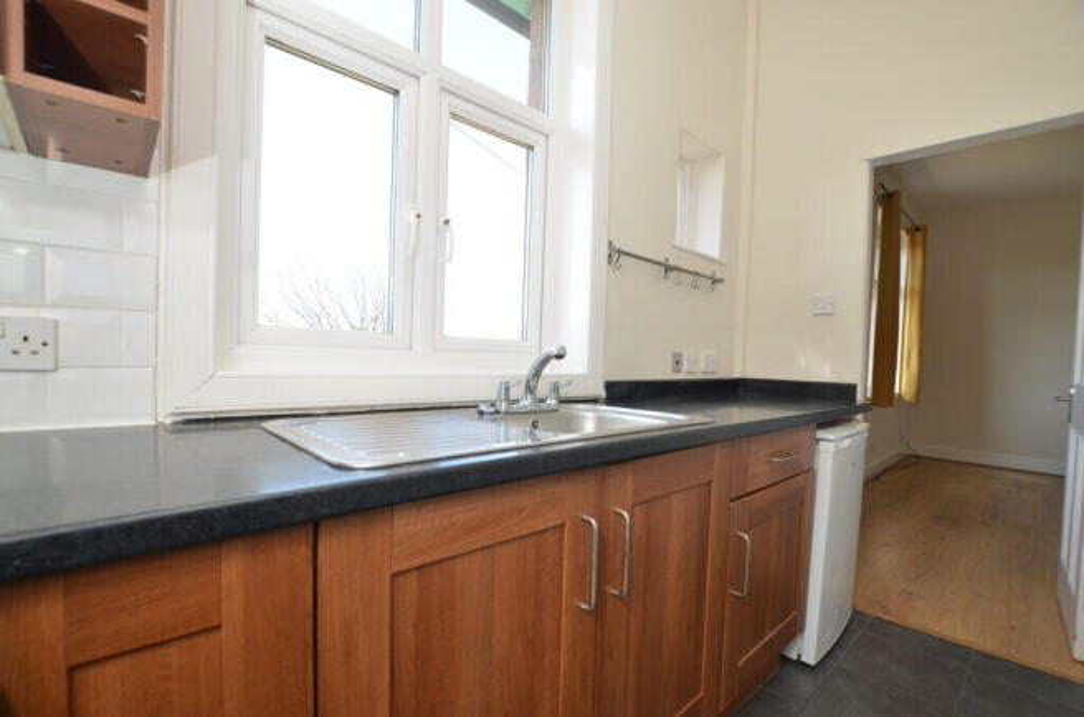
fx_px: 451
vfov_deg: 77.0
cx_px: 542
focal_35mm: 15
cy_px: 358
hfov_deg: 100.5
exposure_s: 1/100
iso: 200
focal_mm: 10
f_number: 5
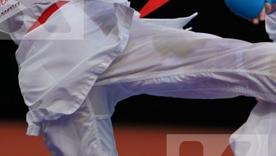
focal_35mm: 742
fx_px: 5431
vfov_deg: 1.6
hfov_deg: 2.9
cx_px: 217
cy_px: -10
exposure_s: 1/1000
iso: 500
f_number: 2.8
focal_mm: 200
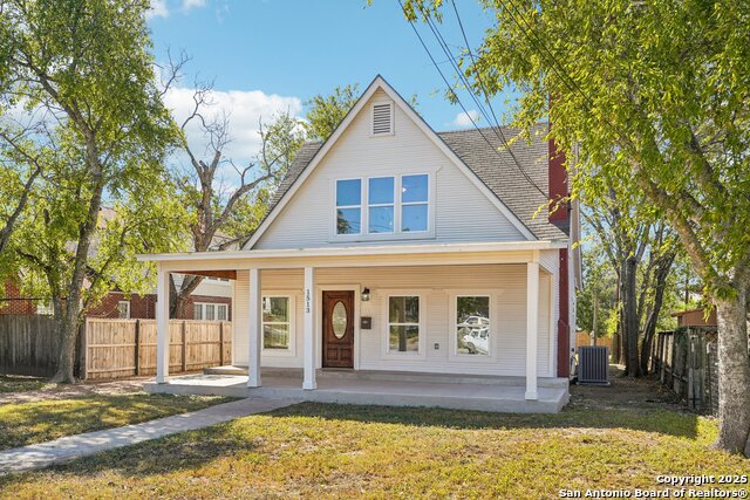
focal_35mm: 30
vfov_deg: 44.3
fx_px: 615
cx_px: 375
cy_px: 250
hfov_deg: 62.8
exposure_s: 1/250
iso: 100
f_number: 8
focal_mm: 29.5
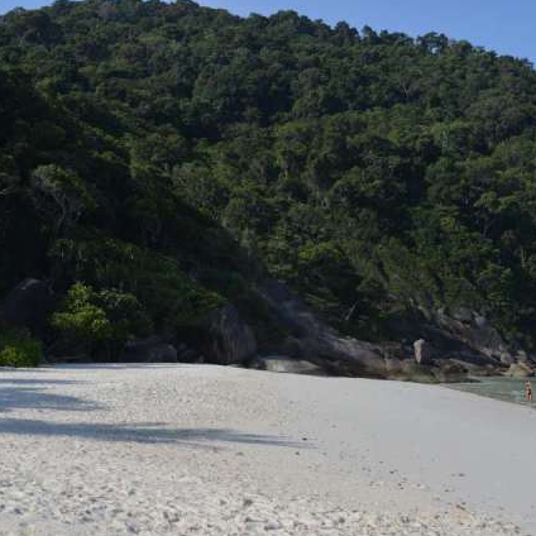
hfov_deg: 28.0
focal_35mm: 61
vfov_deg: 28.1
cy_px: 334
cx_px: 197
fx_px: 1069
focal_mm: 38
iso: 100
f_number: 7.1
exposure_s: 1/200
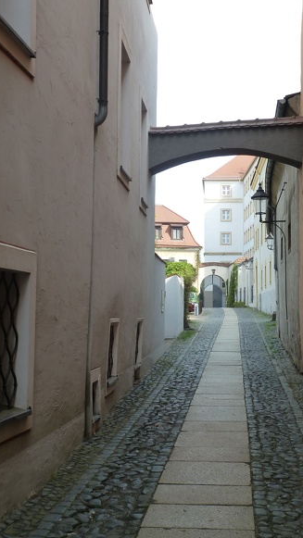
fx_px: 700
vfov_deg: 42.1
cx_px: 198
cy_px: 272
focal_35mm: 49
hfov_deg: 24.3
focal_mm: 7.3
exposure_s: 1/160
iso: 125
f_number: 4
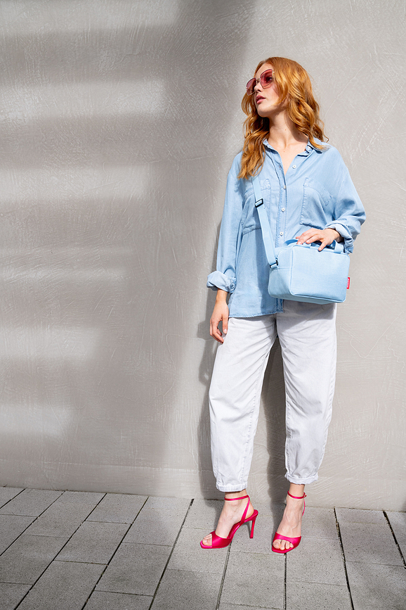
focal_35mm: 32
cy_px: 305
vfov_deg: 58.7
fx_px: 541
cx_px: 203
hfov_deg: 41.1
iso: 400
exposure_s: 1/320
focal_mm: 32
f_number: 6.3
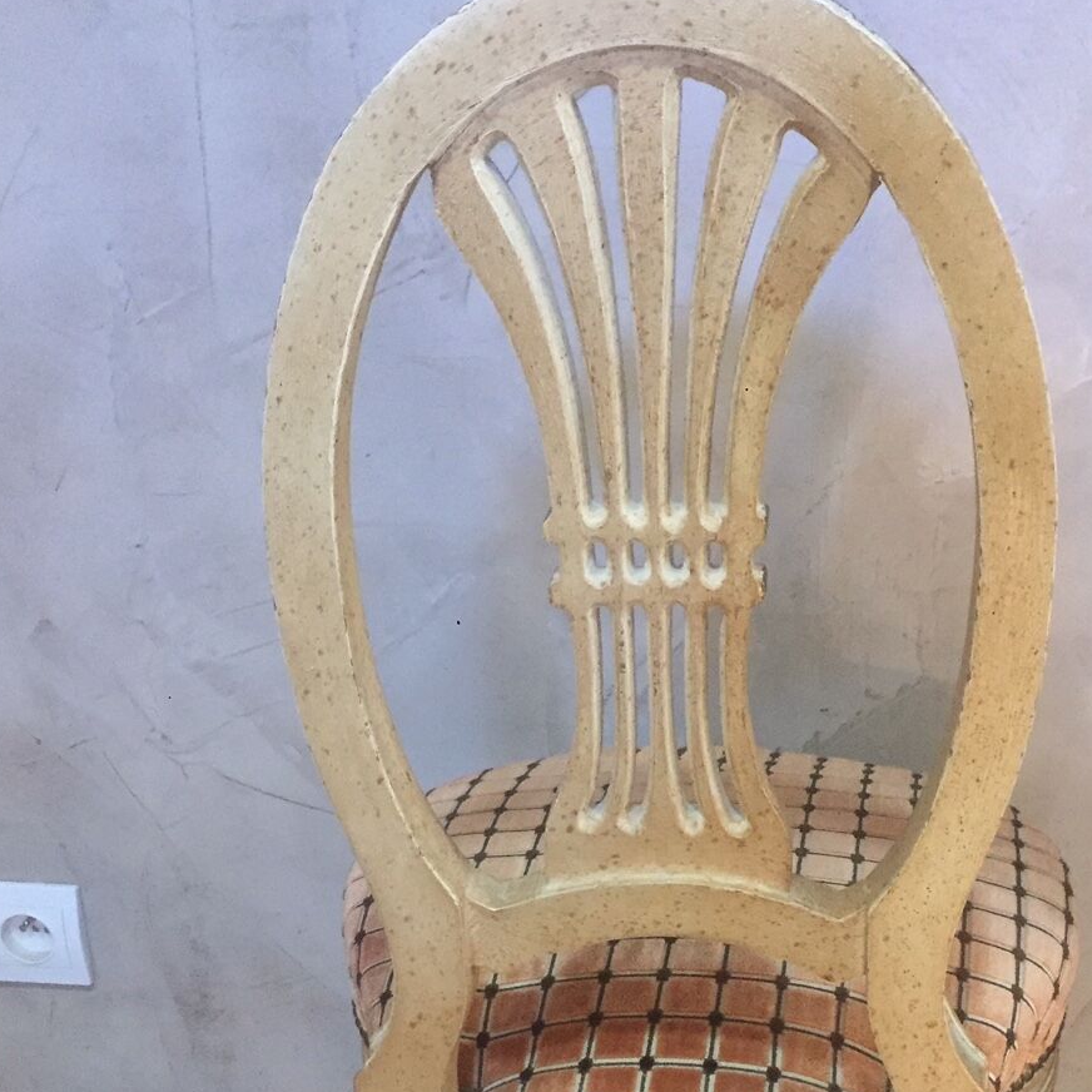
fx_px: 1713
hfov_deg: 35.2
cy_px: 907
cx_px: 649
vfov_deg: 34.1
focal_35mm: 48
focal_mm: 4.15
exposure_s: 1/25
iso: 250
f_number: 2.2
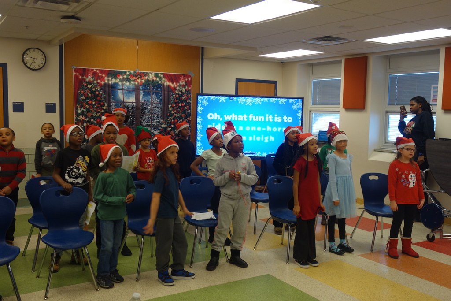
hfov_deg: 51.9
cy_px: 150
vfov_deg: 36.0
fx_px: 464
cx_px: 226
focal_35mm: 37
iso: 125
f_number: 2.8
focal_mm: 13.58
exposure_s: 1/50
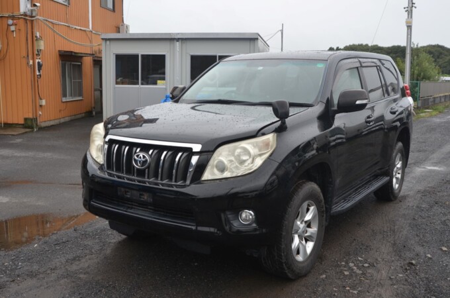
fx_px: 449
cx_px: 225
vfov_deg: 36.7
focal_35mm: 36
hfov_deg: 53.2
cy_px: 149
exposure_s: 1/250
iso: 200
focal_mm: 24
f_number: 8
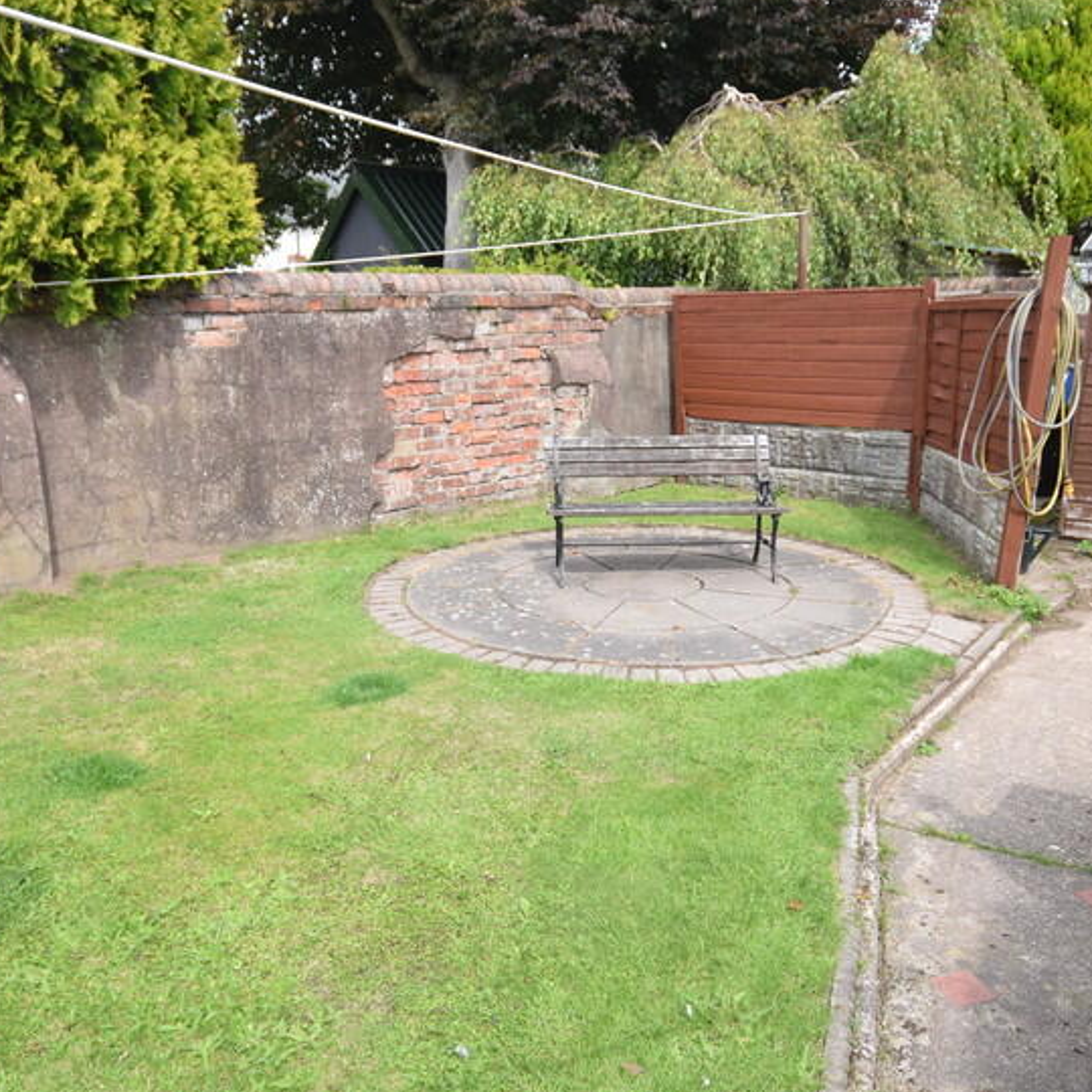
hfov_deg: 55.6
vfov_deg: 55.6
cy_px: 583
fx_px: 1035
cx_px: 556
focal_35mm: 29
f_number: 8
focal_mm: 12
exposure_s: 1/250
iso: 200
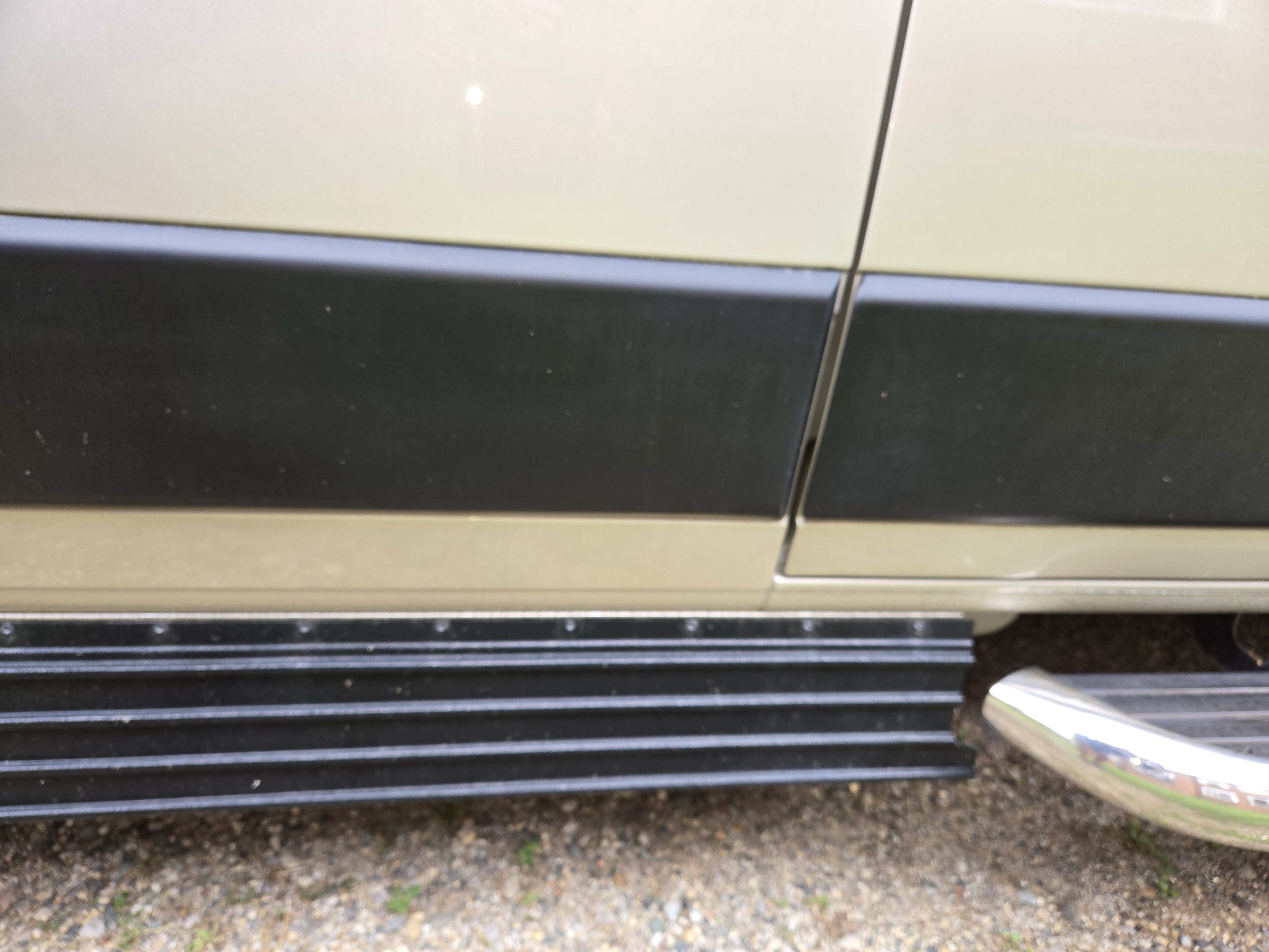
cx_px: 634
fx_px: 843
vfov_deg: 58.9
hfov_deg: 73.9
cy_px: 476
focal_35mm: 23
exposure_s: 1/120
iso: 32
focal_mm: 5.4
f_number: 1.8
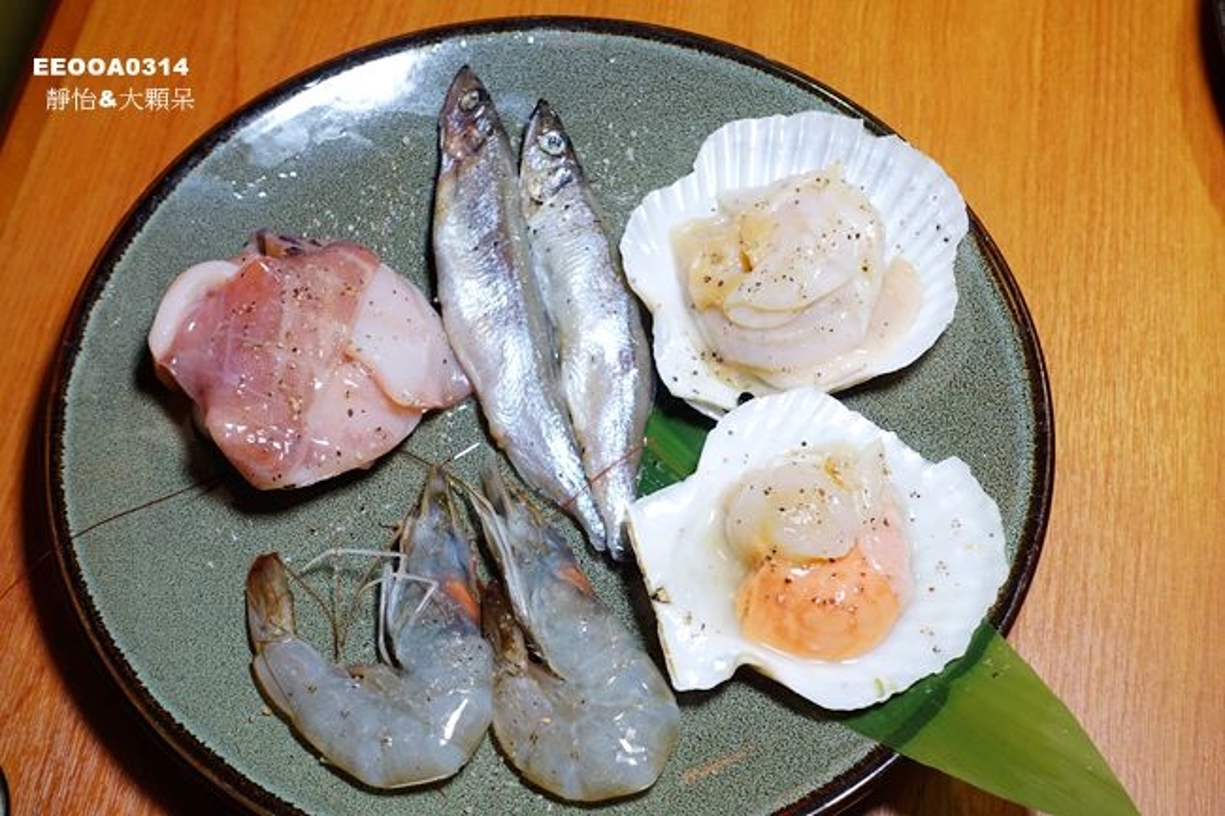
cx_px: 612
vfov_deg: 22.6
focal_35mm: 60
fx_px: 2041
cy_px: 408
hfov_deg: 33.4
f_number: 5.6
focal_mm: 22.18
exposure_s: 1/40
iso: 800
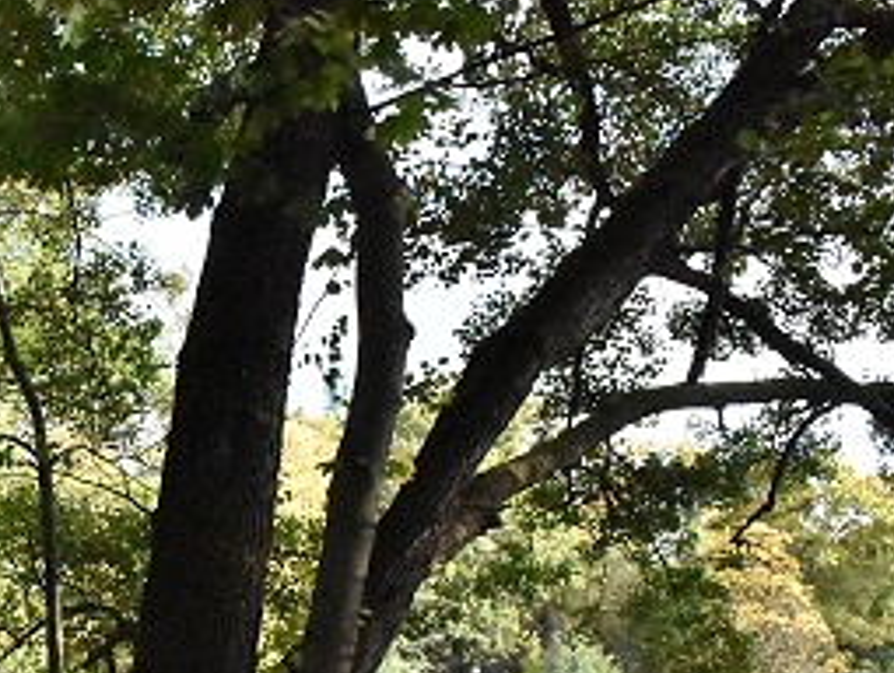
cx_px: 4
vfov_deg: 23.1
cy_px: 673
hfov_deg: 29.6
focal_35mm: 61
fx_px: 1578
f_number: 11
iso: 16000
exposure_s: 1/3200
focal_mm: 18
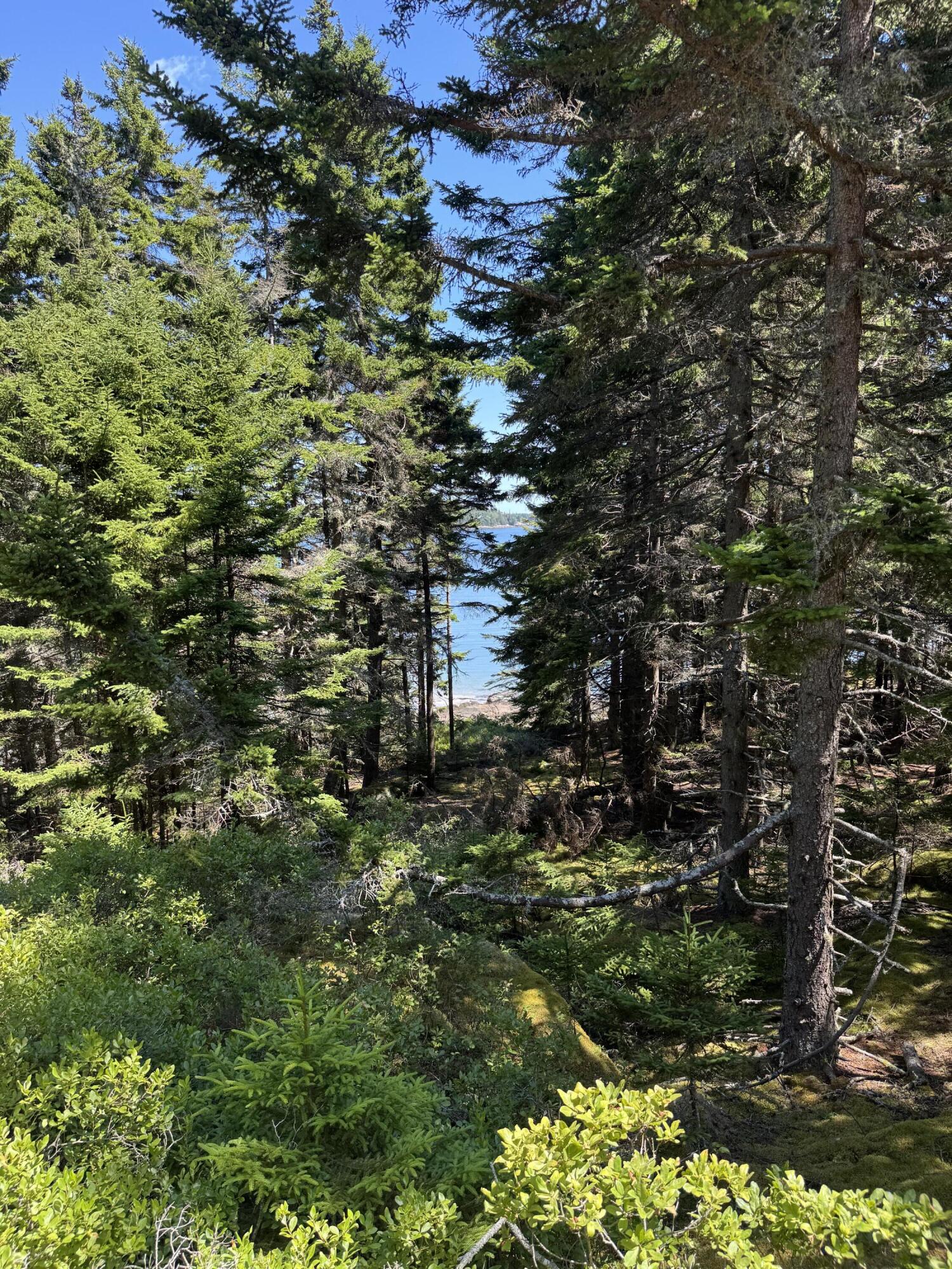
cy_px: 634
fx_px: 880
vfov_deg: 71.6
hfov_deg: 56.8
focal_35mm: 24
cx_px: 476
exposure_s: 1/514
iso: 80
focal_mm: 6.76
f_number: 1.78
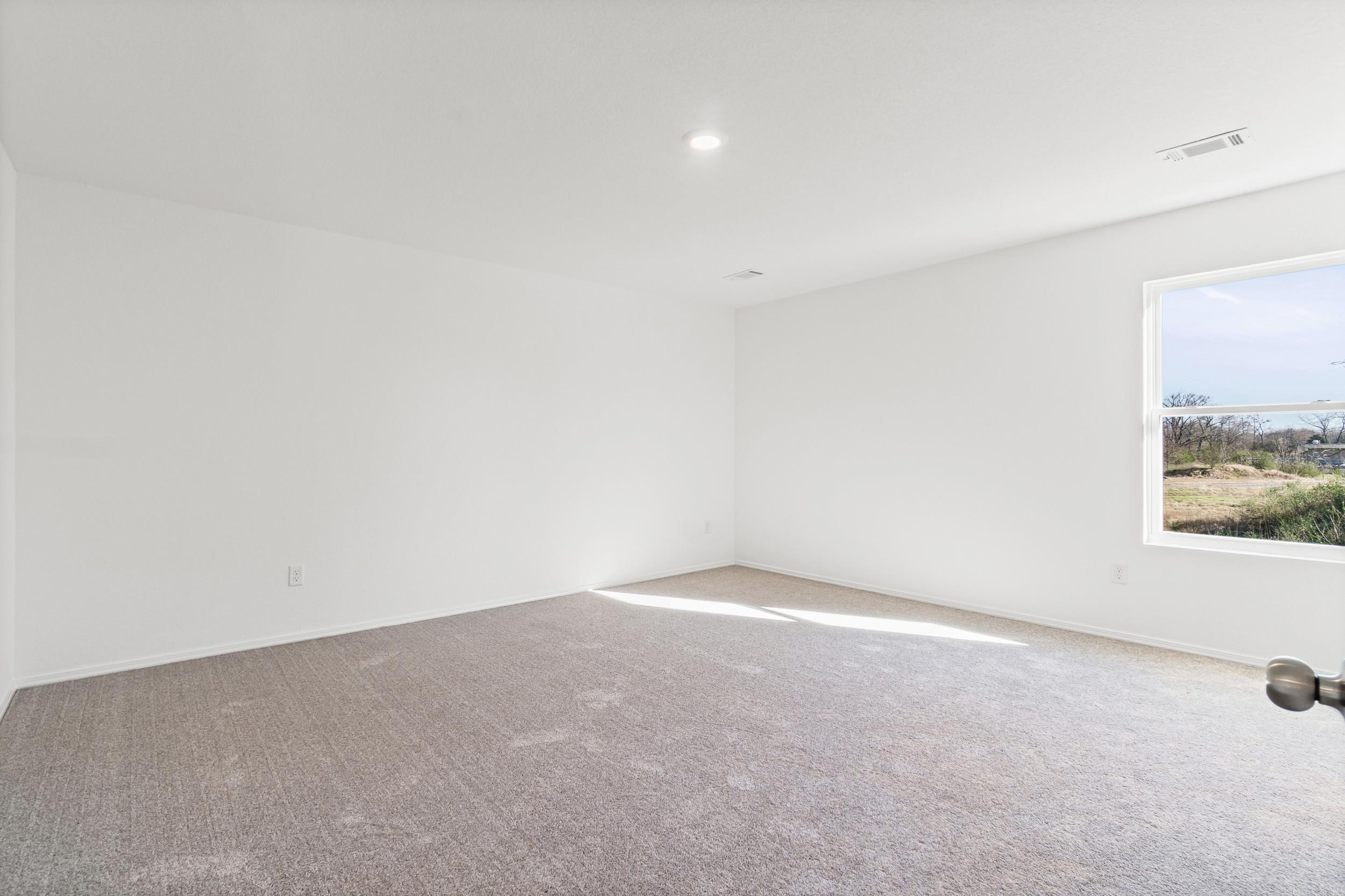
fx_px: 616
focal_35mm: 16
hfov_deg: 95.0
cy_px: 448
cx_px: 672
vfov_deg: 72.0
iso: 250
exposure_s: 1/5
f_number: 9
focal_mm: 11
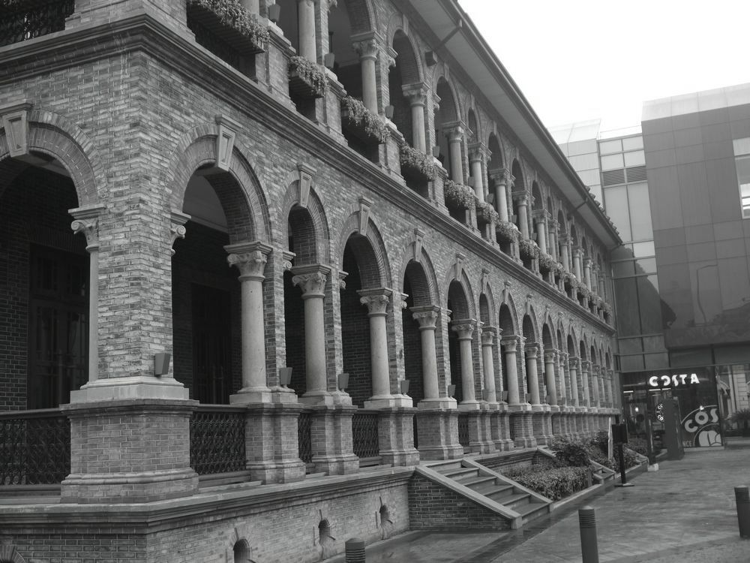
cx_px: 375
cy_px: 282
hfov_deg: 44.8
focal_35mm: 42
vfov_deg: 34.3
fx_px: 910
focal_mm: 21
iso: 250
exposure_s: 1/60
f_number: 4.3
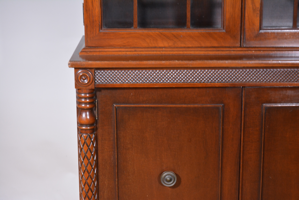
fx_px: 685
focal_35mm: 82
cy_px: 100
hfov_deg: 24.6
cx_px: 150
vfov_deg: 16.6
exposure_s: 1/30
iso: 1800
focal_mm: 55
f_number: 5.6
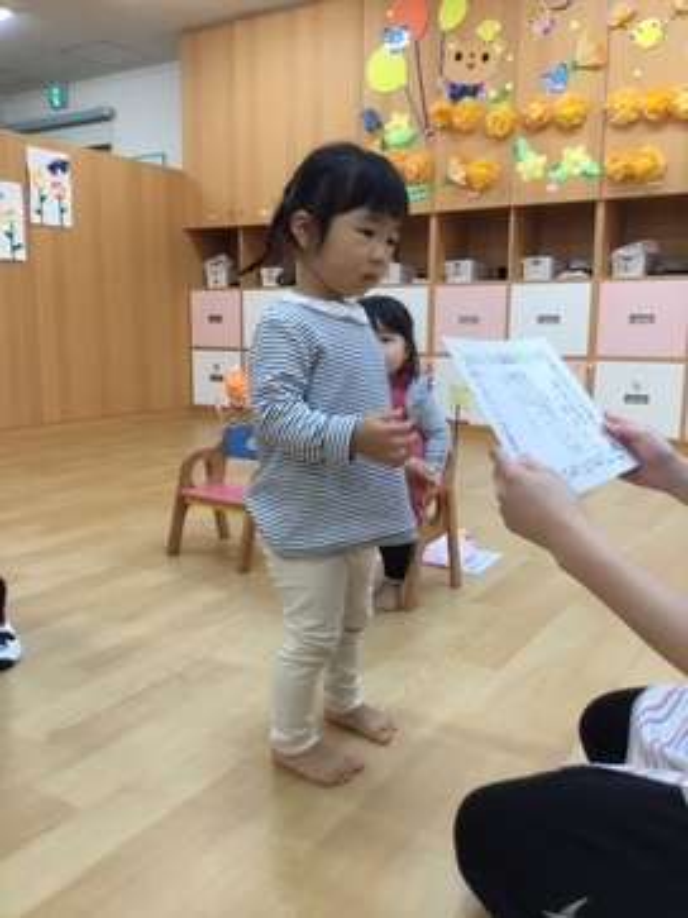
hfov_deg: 45.4
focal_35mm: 31
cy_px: 459
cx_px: 344
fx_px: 822
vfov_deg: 58.4
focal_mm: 3.3
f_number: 2.4
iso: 25
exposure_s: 1/40
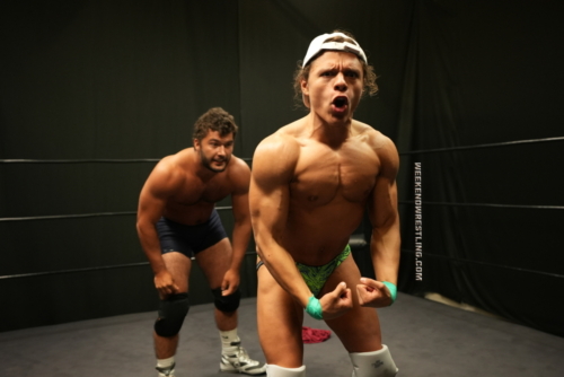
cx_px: 282
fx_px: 549
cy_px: 188
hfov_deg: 54.4
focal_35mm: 35
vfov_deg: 37.9
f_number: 2.8
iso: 3200
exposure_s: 1/125
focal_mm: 35
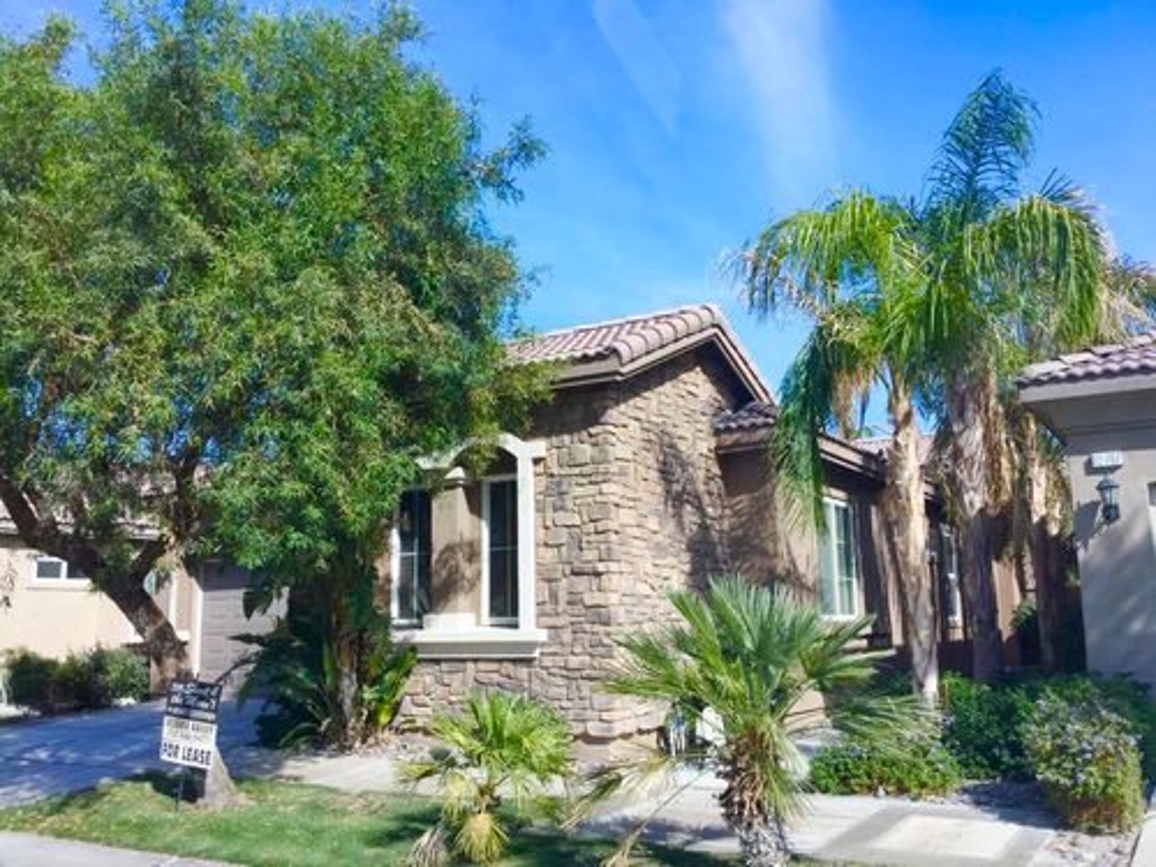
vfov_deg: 45.4
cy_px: 434
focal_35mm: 31
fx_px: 1035
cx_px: 578
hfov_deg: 58.4
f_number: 2.4
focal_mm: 3.3
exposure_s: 1/272
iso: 25
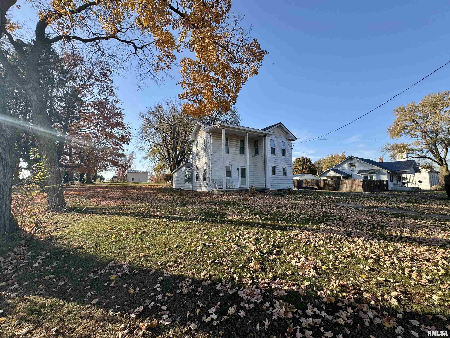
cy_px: 169
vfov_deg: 85.7
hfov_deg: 102.1
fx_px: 182
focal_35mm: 14
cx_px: 225
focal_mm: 2.22
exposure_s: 1/734
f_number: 2.2
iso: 40
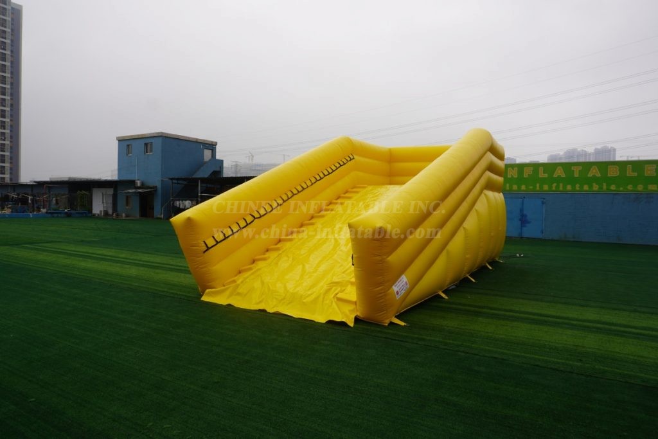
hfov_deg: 73.7
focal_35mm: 24
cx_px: 329
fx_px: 439
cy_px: 220
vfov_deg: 53.1
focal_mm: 16
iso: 100
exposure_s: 1/125
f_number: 9
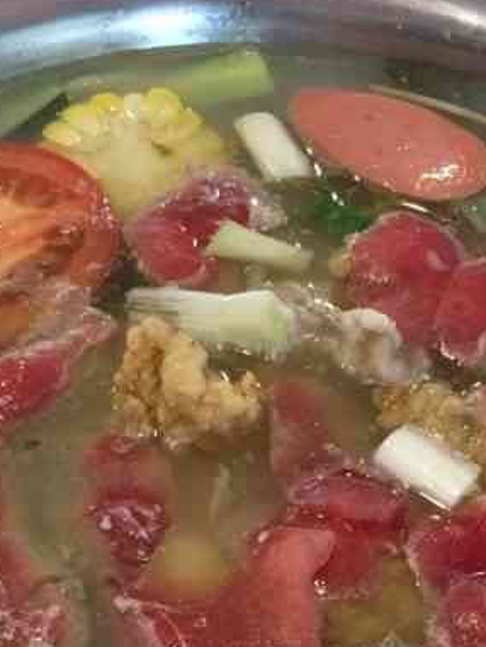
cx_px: 243
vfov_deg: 26.0
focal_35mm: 71
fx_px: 1328
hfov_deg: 20.7
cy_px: 644
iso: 200
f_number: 2.2
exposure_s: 1/33
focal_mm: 4.15
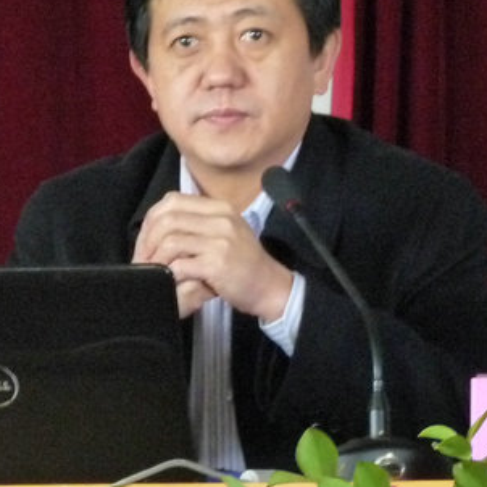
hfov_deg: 6.3
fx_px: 4441
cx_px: 229
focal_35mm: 279
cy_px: 222
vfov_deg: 6.3
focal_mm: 15.5
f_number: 3.4
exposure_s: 1/20
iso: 800
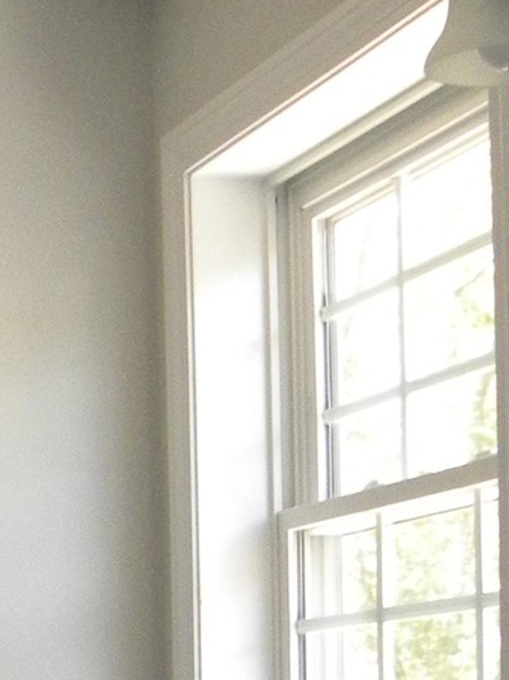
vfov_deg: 16.6
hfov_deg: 13.0
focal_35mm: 112
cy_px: 887
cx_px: -3
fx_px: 2197
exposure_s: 1/74.3
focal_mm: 4.6
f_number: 2.8
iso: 337
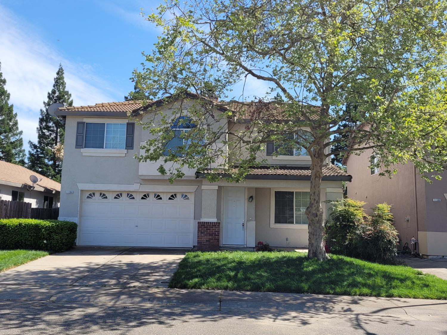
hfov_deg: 67.3
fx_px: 336
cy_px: 168
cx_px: 224
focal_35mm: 26
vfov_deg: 53.1
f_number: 1.8
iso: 40
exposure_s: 1/1584
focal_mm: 5.4
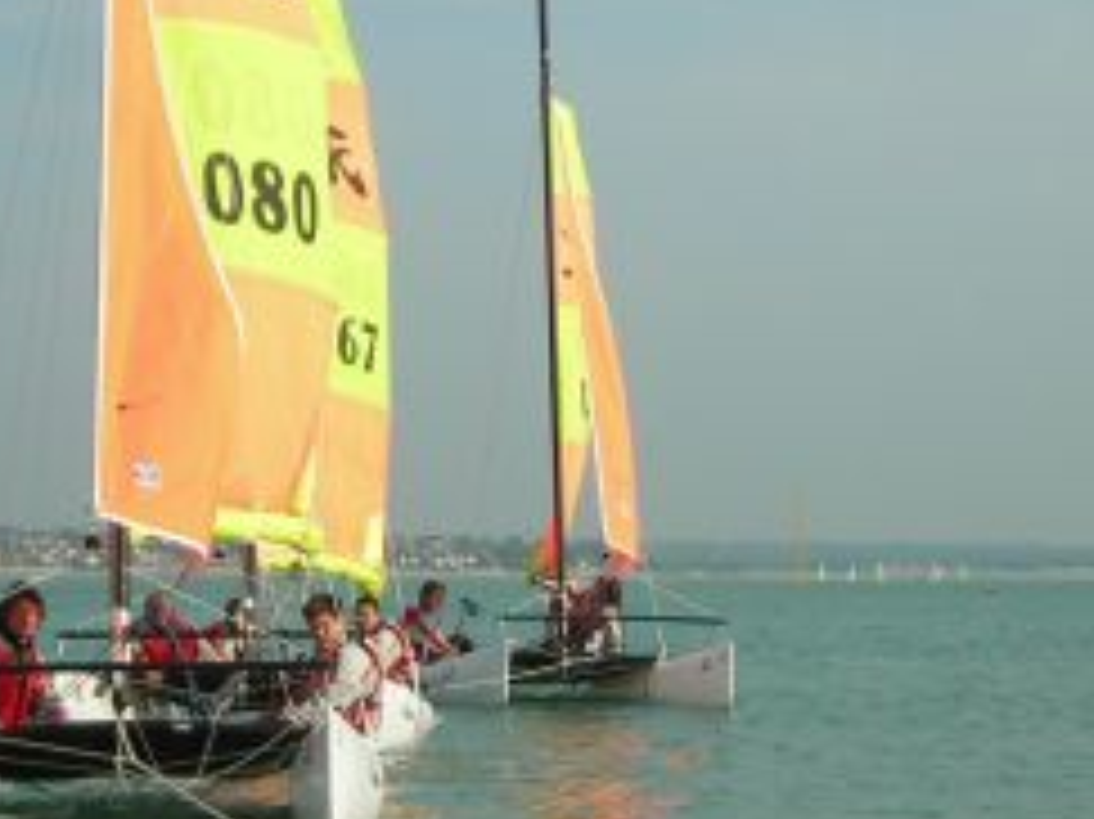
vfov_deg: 14.8
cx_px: 378
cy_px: 446
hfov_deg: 19.6
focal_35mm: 100
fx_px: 3159
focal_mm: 6.3
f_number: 6.4
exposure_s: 1/200
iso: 50
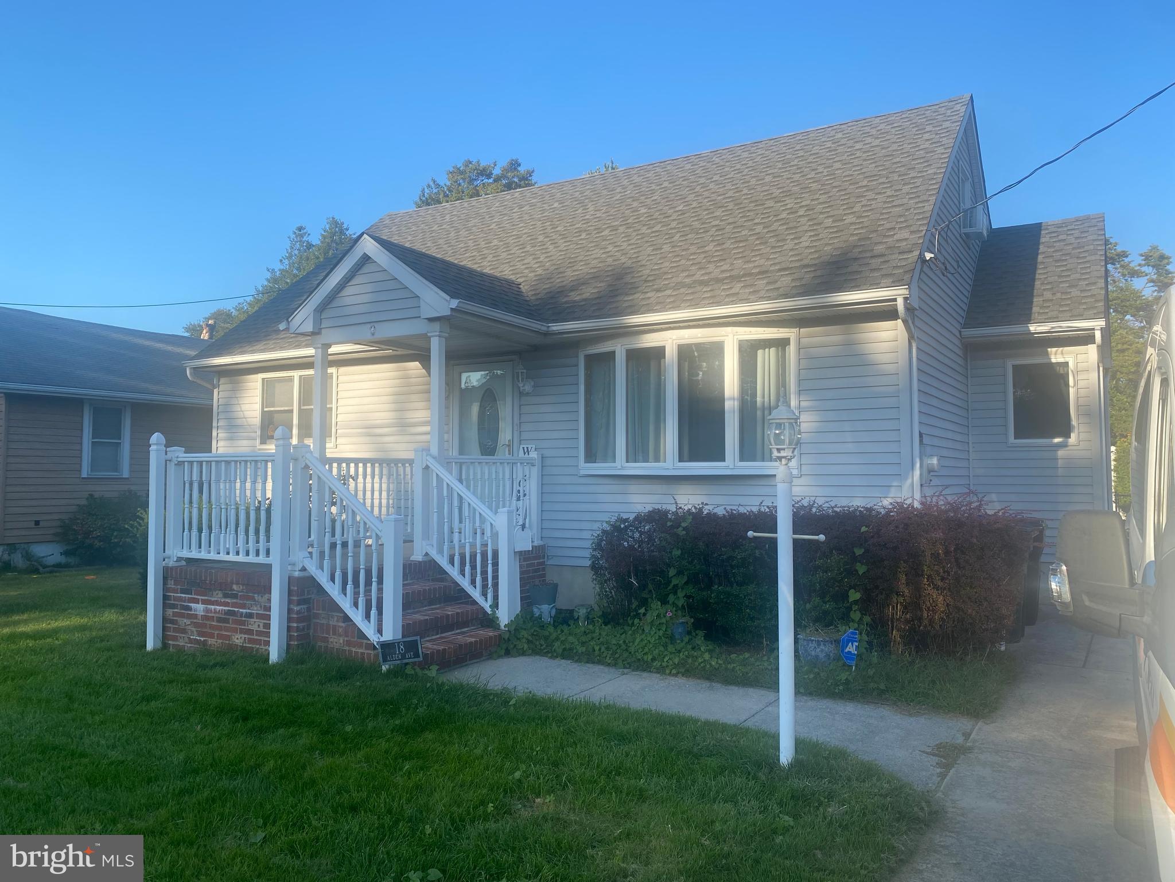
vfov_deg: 53.1
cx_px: 588
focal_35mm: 26
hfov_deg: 67.3
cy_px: 441
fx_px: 883
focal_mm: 4.25
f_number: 1.8
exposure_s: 1/1135
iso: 32
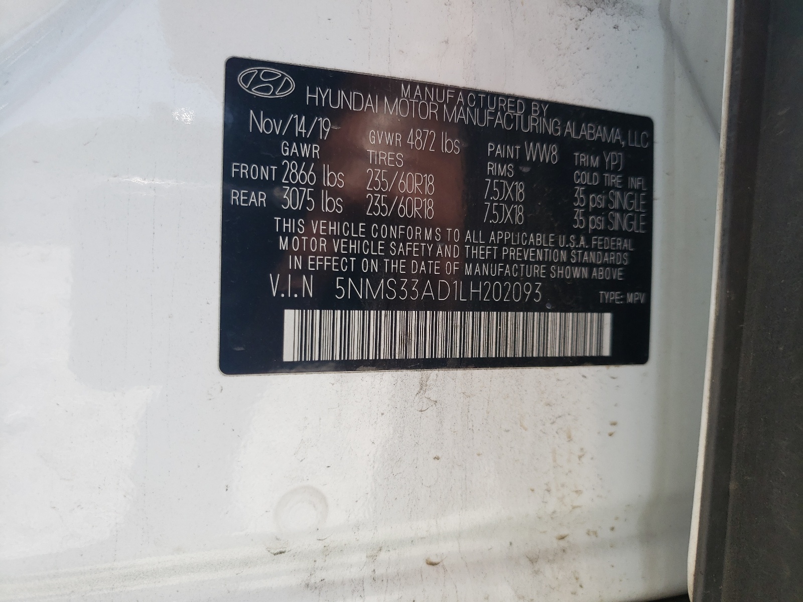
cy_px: 301
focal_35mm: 26
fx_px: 603
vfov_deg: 53.1
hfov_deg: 67.3
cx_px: 402
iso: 50
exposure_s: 1/667
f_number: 1.5
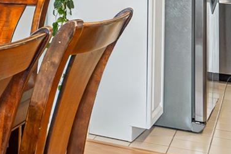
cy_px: -46
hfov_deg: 18.2
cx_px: -185
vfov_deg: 14.9
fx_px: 565
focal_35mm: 88
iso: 800
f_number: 10
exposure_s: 1/4
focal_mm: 16
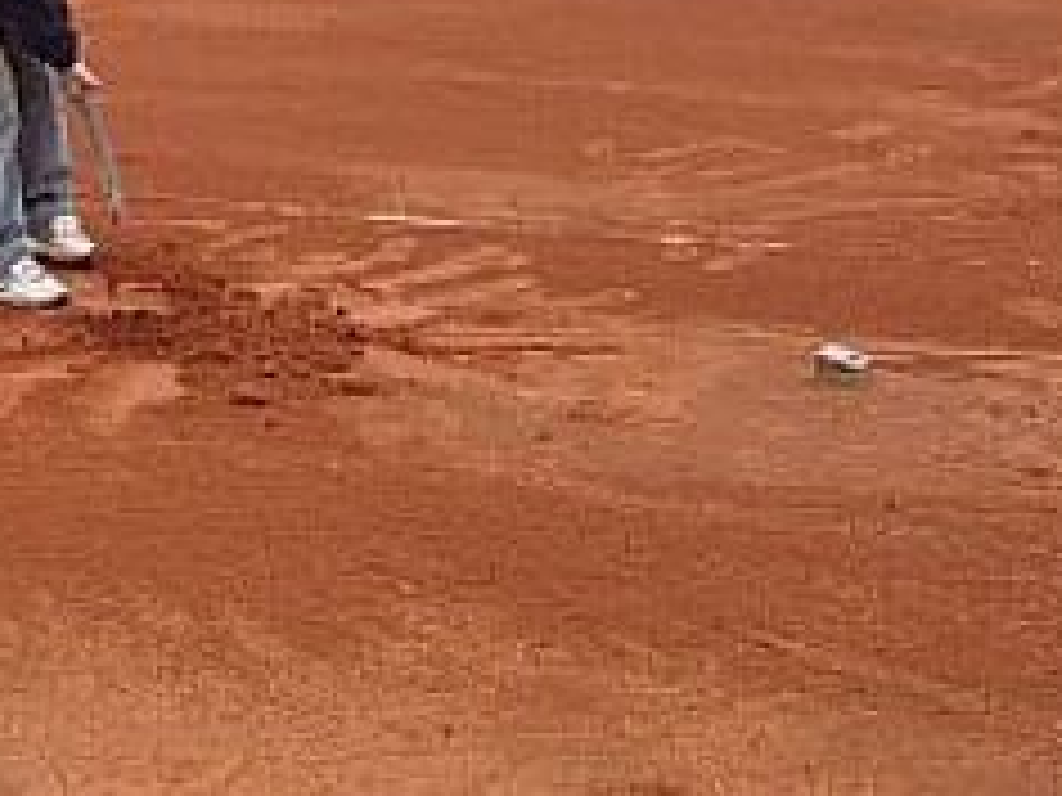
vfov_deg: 19.8
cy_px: -16
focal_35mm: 72
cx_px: 22
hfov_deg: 25.8
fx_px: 2209
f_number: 2.8
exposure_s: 1/200
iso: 100
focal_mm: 7.3
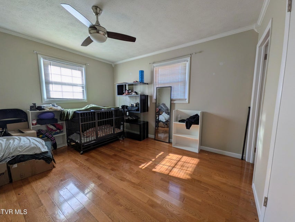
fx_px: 119
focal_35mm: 14
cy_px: 111
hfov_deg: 102.1
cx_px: 148
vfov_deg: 85.7
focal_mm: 1.85
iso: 44
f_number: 2.2
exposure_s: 1/61.1
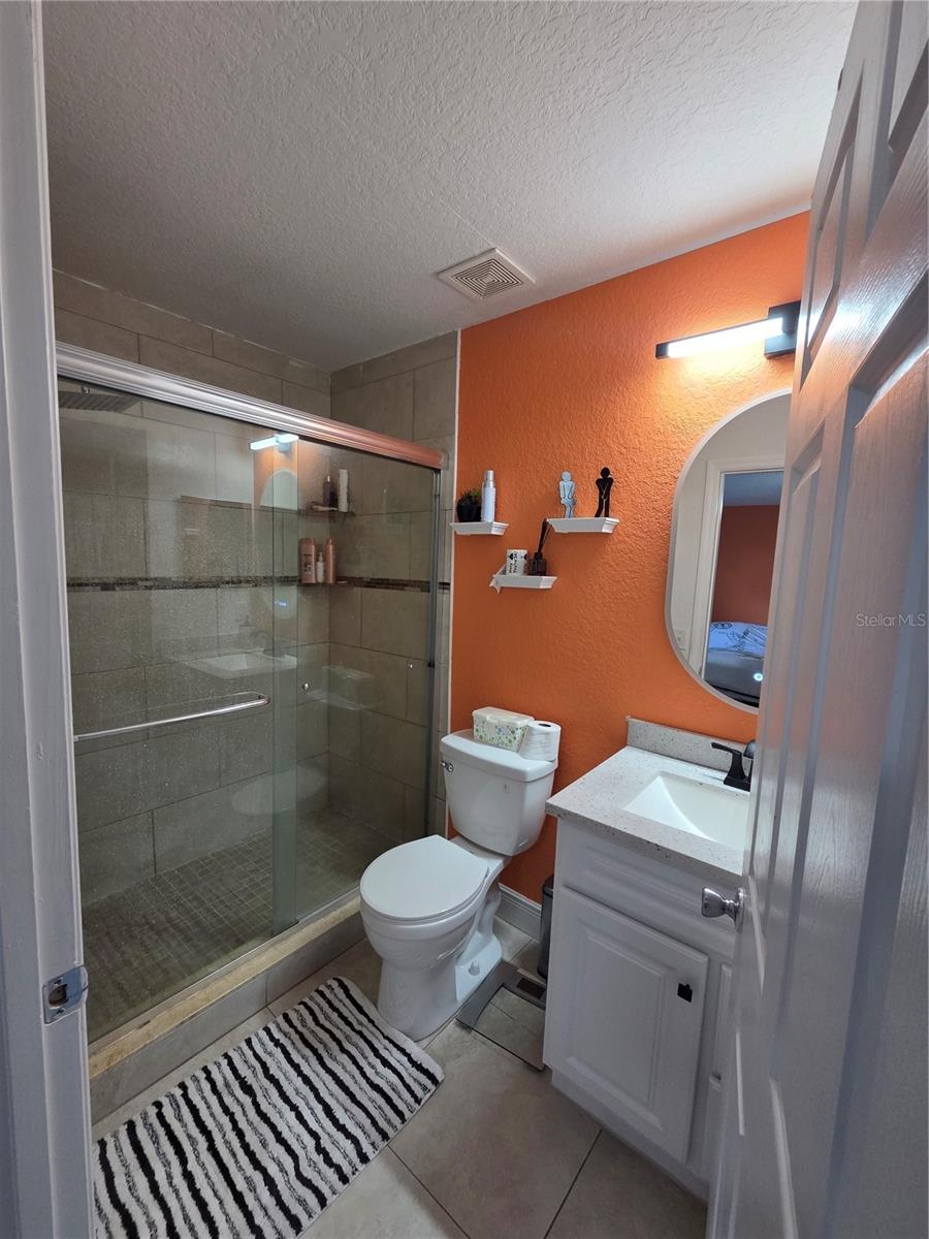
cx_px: 464
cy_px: 620
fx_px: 465
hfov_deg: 89.9
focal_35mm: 13
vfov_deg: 106.2
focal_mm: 2.2
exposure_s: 1/60
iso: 200
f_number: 2.2
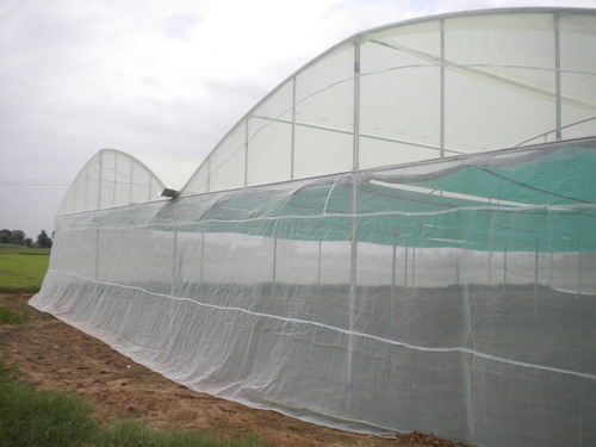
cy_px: 224
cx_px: 298
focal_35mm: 35
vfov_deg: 40.7
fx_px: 603
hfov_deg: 52.6
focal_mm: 6.3
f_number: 4.6
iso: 80
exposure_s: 1/737
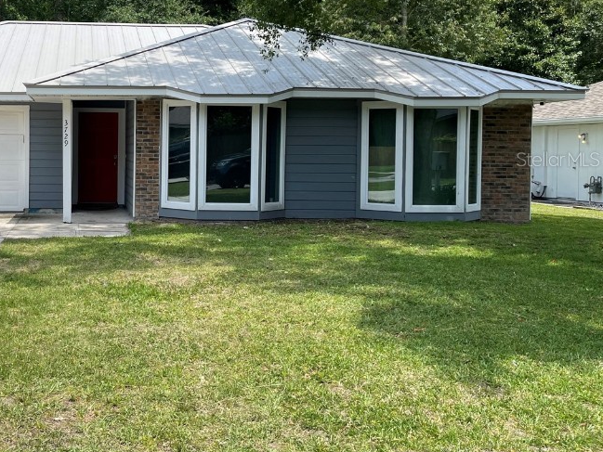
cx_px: 128
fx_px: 714
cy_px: 159
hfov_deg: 43.8
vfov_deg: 34.9
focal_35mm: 41
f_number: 1.6
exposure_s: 1/3559
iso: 32
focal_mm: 5.1
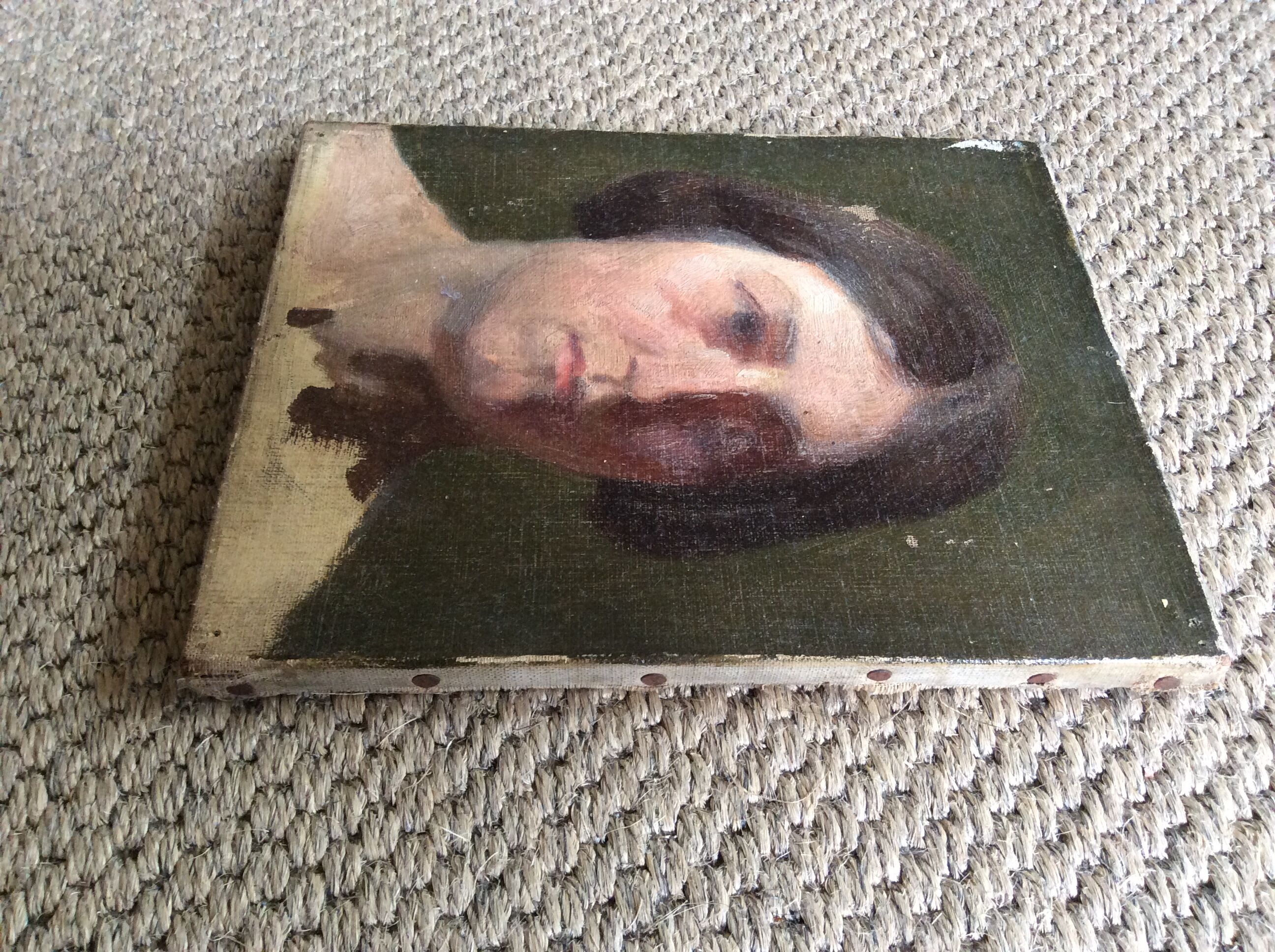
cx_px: 638
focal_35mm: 32
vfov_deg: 44.1
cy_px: 476
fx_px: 1177
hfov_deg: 56.9
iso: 125
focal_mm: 3.3
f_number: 2.4
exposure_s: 1/25
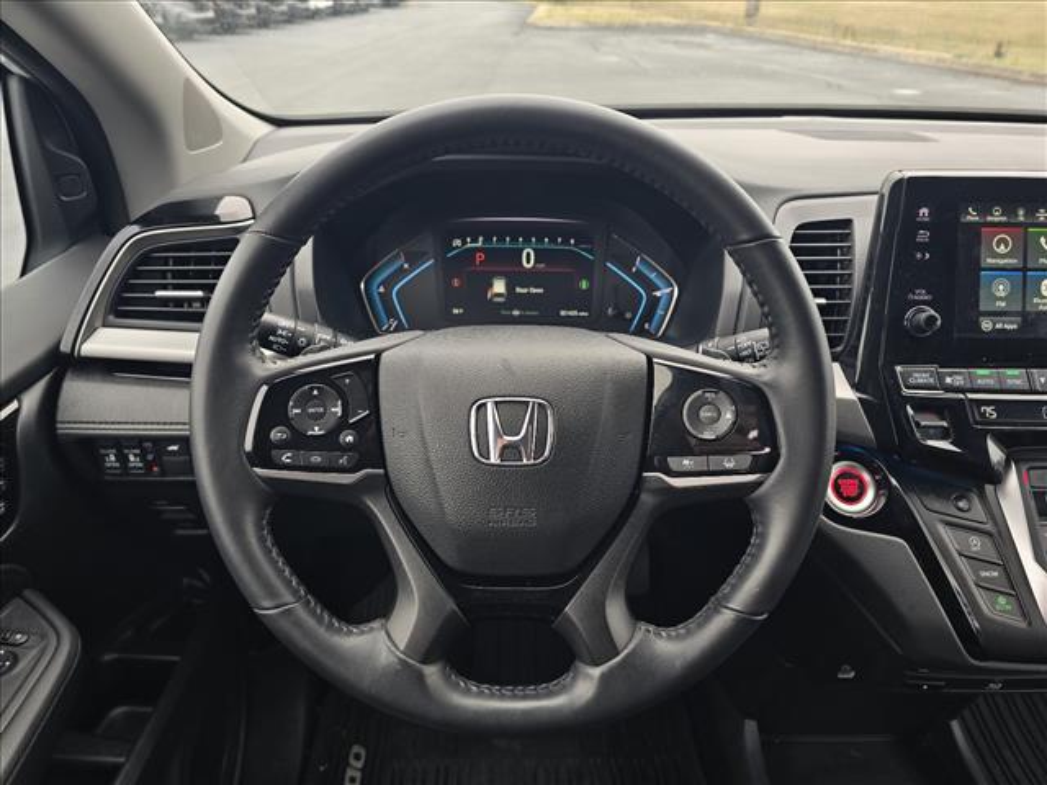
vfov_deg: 58.9
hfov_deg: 73.9
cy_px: 392
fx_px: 696
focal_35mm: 23
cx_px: 524
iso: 50
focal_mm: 6.3
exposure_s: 1/182
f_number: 1.7
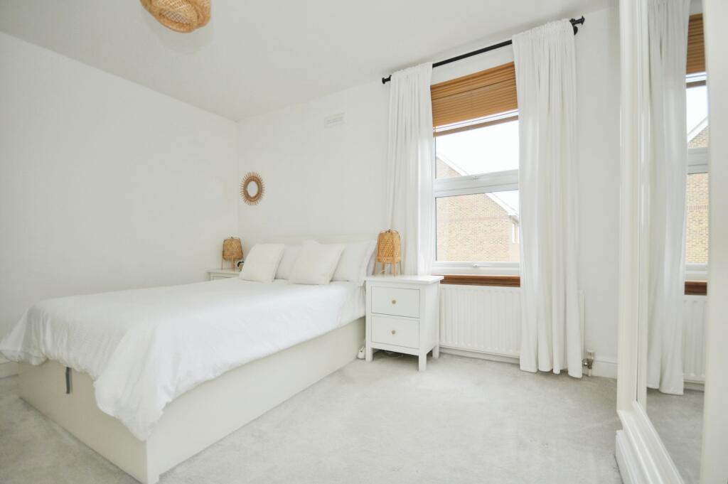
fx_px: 303
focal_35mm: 15
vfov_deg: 77.2
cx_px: 364
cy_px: 242
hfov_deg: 100.4
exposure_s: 1/60
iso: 200
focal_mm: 10
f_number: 5
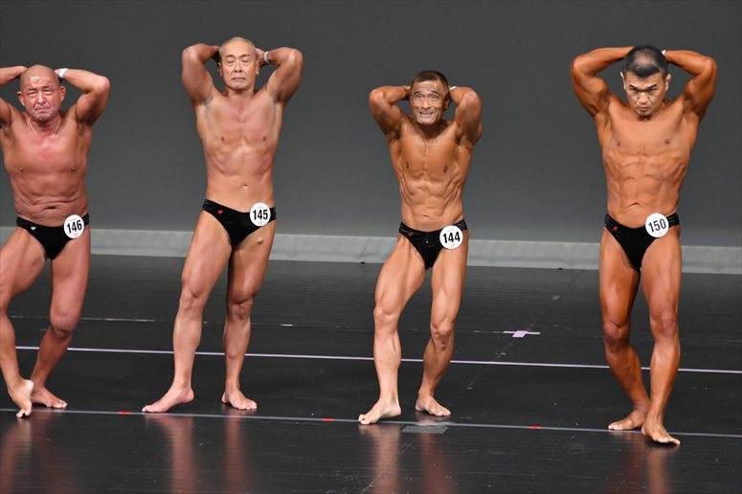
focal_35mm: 345
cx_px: 371
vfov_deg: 4.0
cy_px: 247
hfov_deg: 6.0
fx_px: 7107
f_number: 5.6
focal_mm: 230
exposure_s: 1/400
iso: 4000
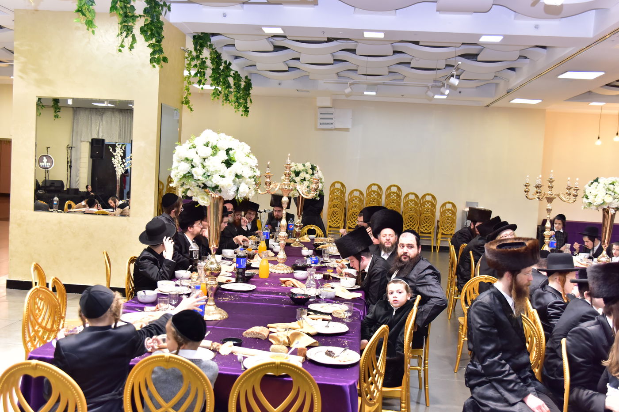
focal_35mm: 38
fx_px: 653
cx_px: 310
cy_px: 206
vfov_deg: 35.0
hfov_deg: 50.7
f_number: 3.5
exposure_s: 1/250
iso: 1600
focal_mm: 38
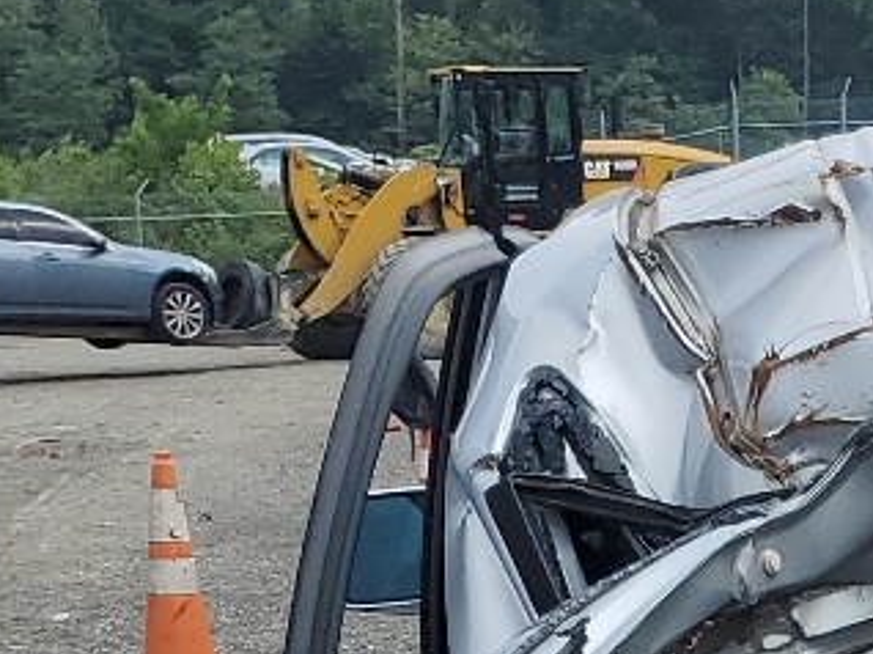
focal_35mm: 131
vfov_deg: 10.5
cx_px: 1246
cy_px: 1261
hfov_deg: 14.2
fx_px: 3301
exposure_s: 1/2500
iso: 50
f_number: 1.5
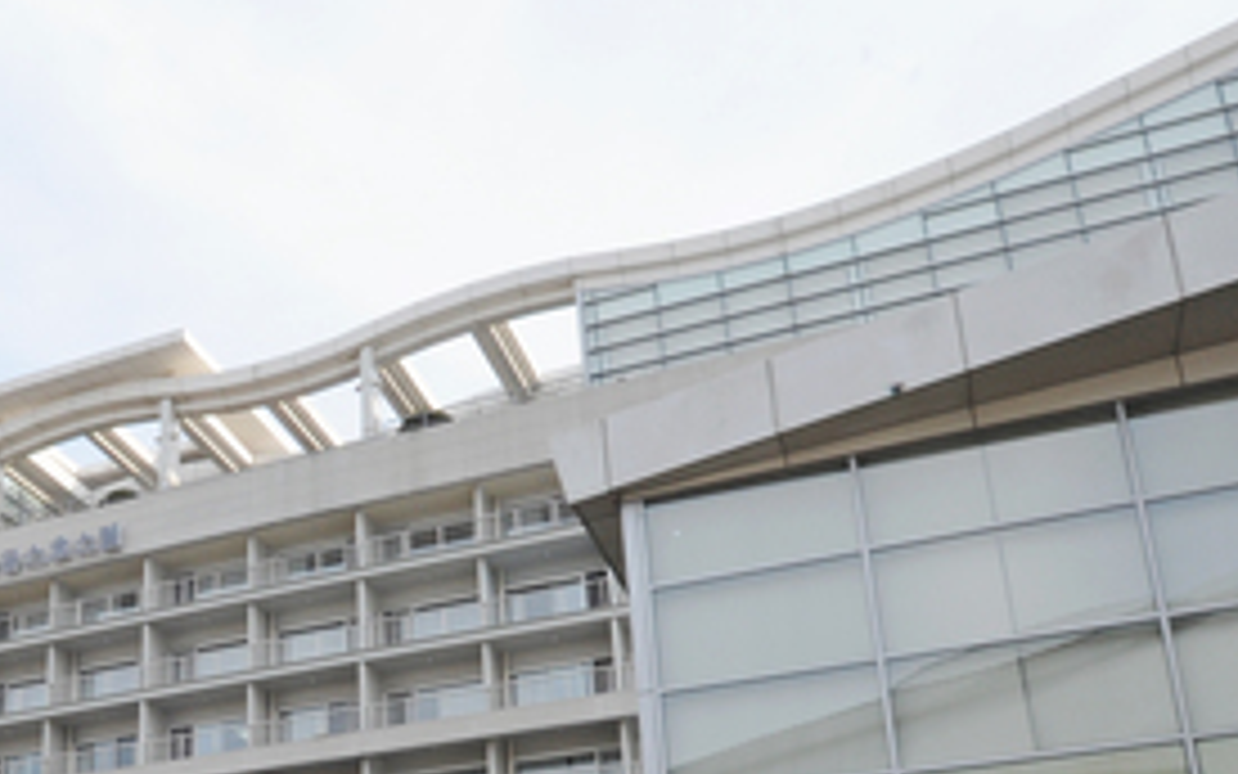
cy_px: 731
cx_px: 182
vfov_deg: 27.9
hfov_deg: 42.4
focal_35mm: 44
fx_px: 1485
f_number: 22
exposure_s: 1/125
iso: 800
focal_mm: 17
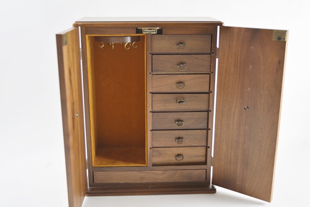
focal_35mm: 44
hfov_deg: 45.0
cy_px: 104
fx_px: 375
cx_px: 155
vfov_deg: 30.8
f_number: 4.5
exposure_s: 1/80
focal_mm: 29
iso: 400
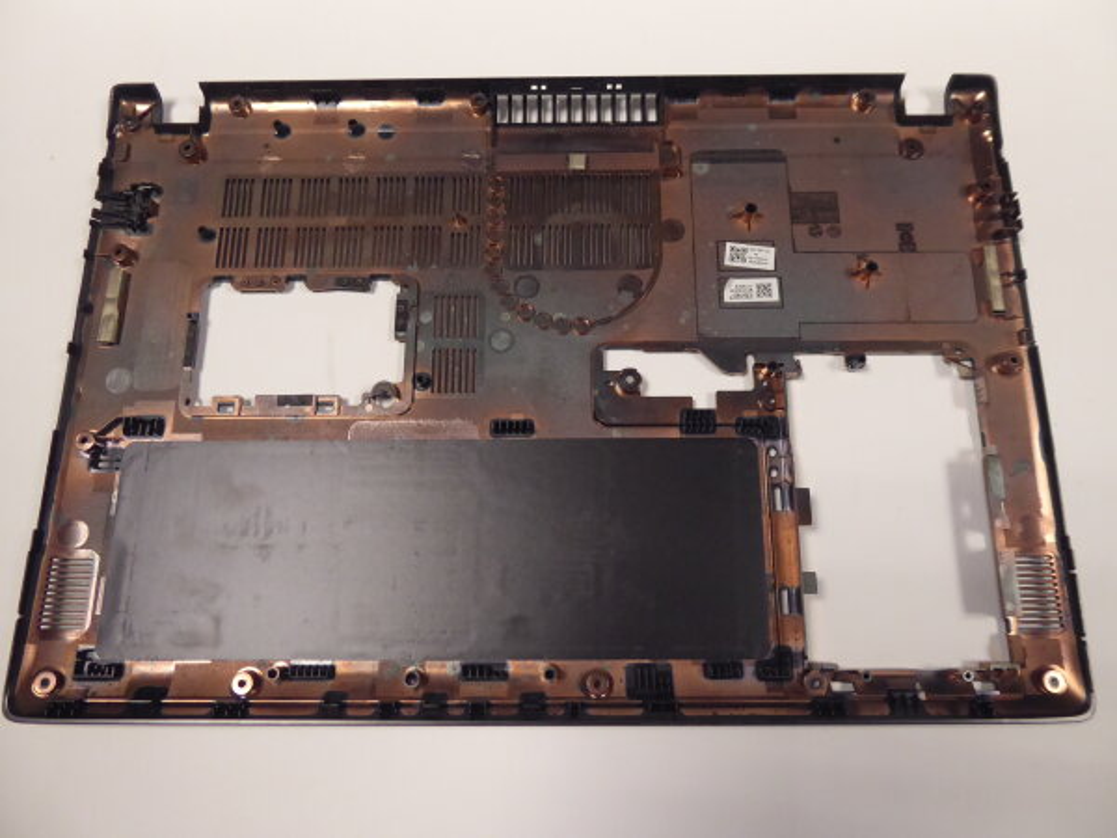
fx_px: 807
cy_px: 419
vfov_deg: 54.9
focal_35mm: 25
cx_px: 558
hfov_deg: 69.4
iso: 400
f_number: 3.3
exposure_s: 1/60
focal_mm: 4.3
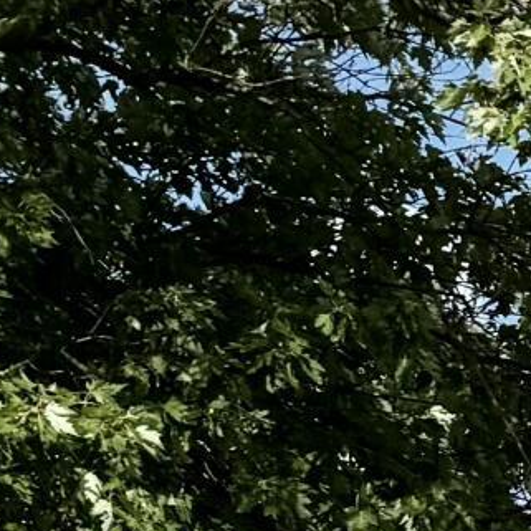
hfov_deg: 6.8
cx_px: 2139
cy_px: 1383
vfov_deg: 8.0
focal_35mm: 198
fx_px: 3436
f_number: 1.78
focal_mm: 6.76
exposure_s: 1/7092
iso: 80
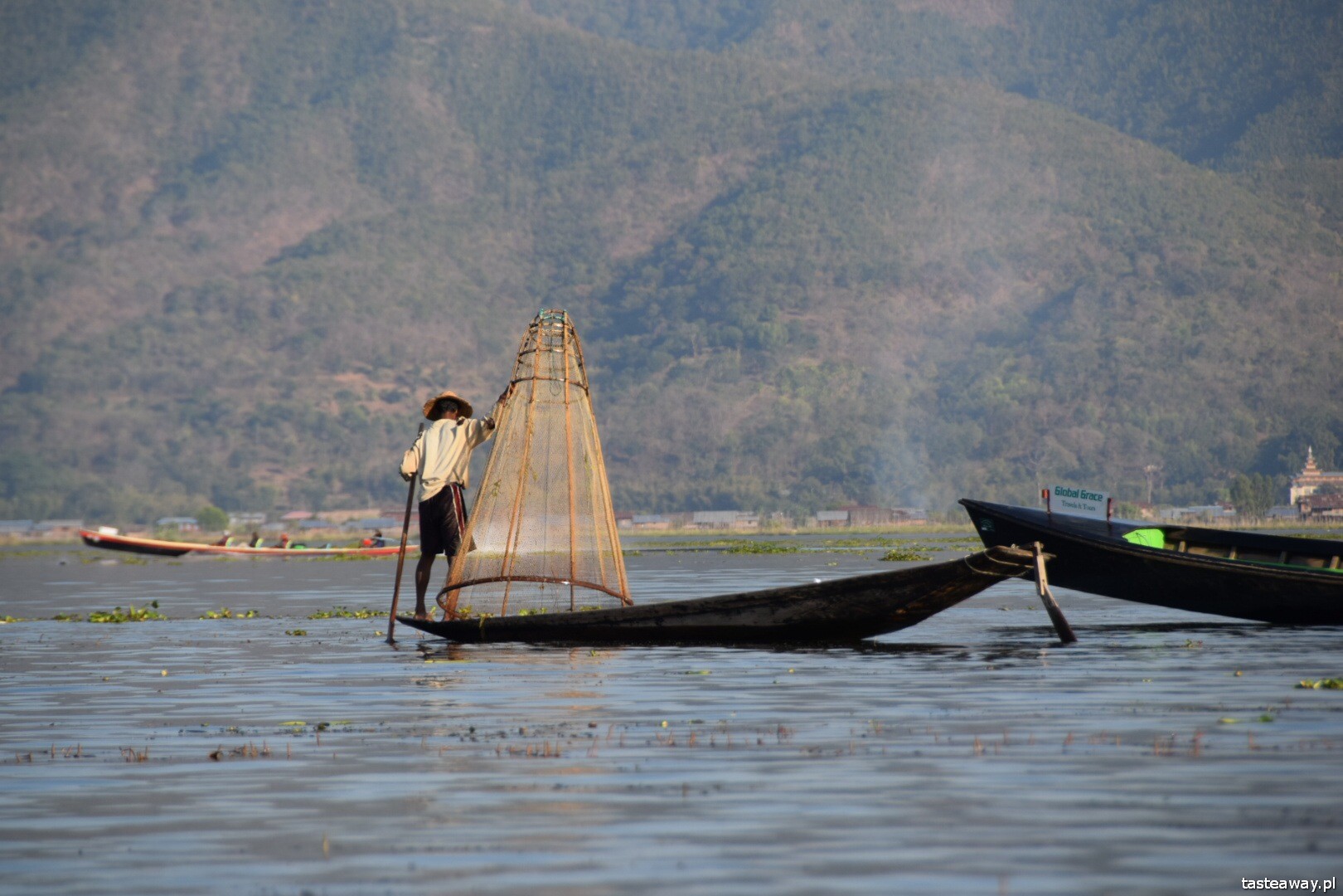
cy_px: 448
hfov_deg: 6.9
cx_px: 672
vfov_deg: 4.6
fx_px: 11191
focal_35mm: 300
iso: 200
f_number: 6.3
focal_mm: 200
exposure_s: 1/640
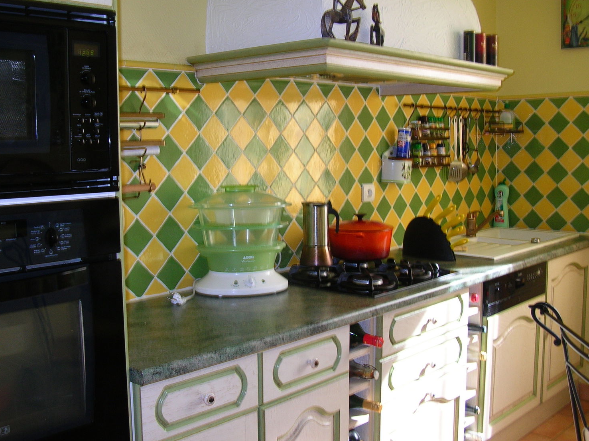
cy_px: 221
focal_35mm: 39
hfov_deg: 47.9
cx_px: 282
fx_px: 663
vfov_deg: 36.8
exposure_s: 1/54.2
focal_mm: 6
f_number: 2.7
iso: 50
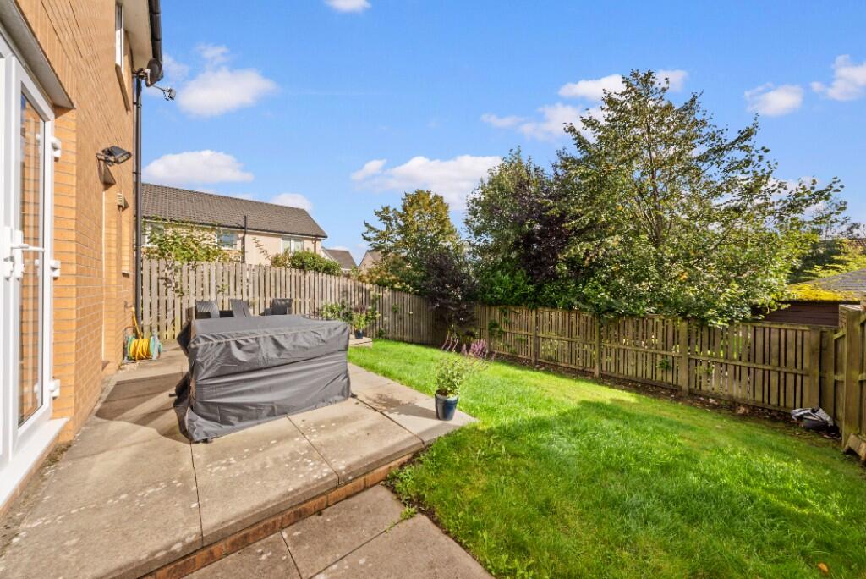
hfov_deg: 112.6
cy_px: 290
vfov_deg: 90.1
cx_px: 433
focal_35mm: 12
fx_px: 289
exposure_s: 1/50
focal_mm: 12
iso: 800
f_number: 22
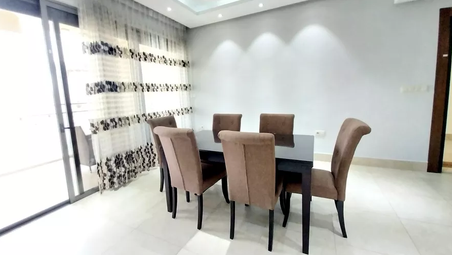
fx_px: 180
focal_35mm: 15
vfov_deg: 70.5
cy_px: 118
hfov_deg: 103.0
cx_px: 227
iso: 250
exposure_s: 1/25
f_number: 2.2
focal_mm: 1.3
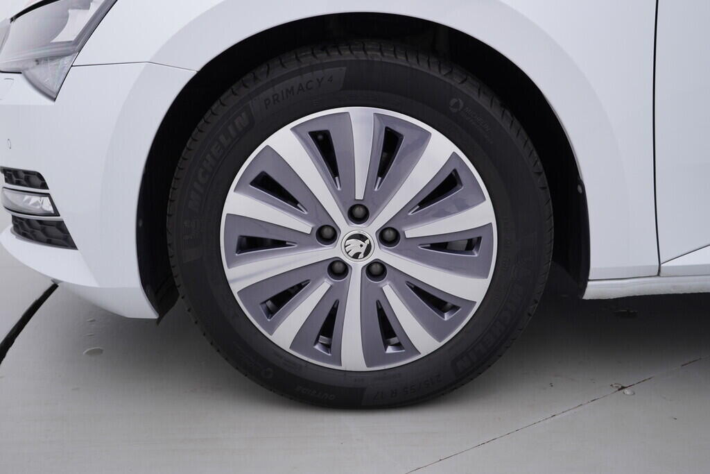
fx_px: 710
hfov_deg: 53.1
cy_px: 237
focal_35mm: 36
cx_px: 355
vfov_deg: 36.9
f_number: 4
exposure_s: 1/60
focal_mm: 24
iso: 125
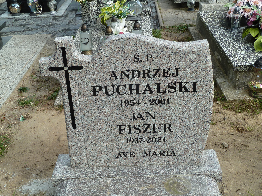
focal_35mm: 48
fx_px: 363
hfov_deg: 39.7
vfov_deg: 30.3
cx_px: 131
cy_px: 98
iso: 80
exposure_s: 1/400
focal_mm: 7.9
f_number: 4
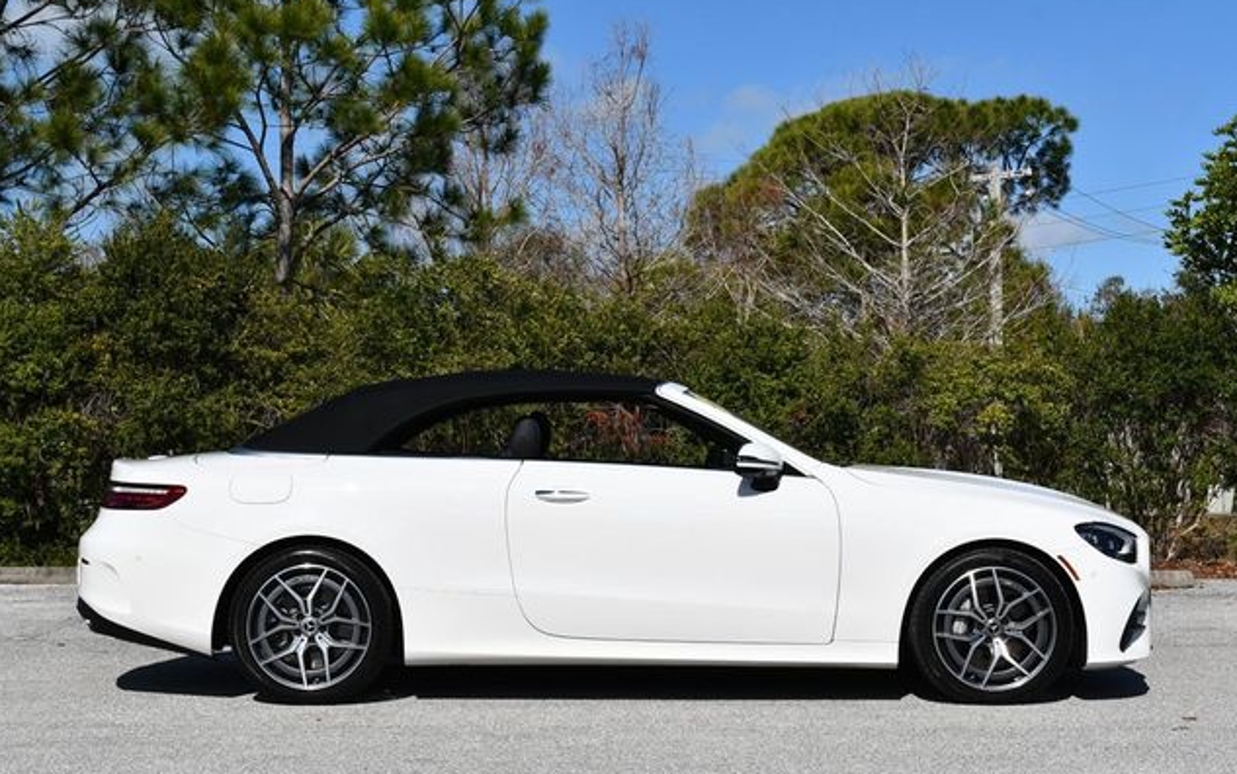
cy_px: 393
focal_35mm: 66
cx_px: 618
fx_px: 2226
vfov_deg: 19.7
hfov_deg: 31.1
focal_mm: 32
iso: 100
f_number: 10
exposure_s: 1/400
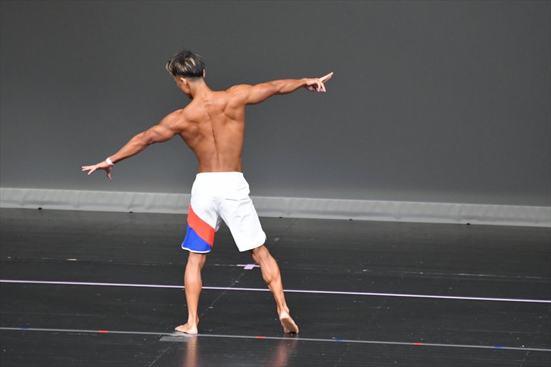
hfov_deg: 6.0
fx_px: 5278
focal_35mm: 345
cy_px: 184
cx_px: 276
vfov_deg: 4.0
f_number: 5.6
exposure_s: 1/400
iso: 5000
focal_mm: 230
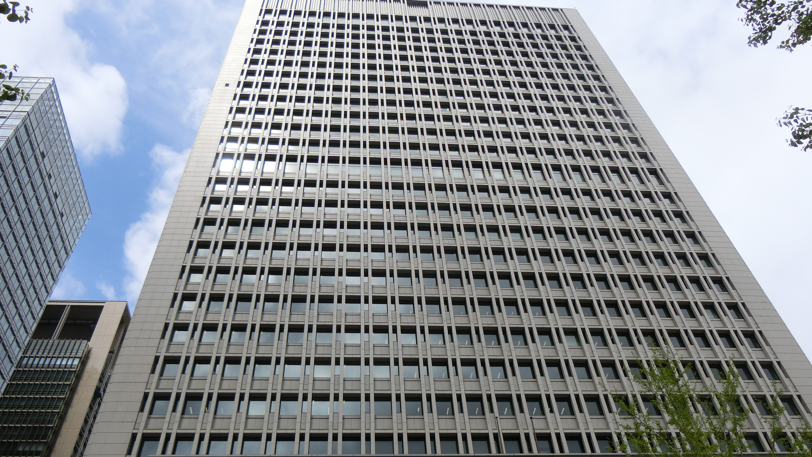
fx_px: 689
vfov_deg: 36.6
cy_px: 256
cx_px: 407
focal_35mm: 32
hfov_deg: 61.0
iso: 80
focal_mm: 5.2
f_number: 7.4
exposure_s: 1/250
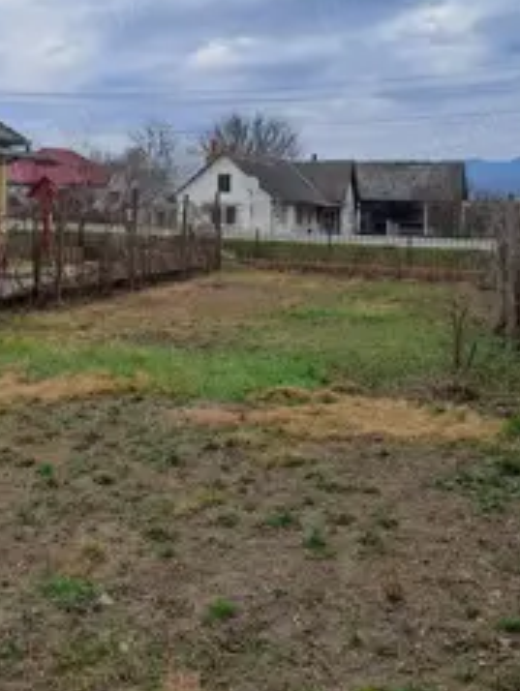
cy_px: 224
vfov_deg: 44.0
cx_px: 99
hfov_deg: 33.3
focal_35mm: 42
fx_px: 840
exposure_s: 1/1013
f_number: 1.8
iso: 32
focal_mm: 4.65
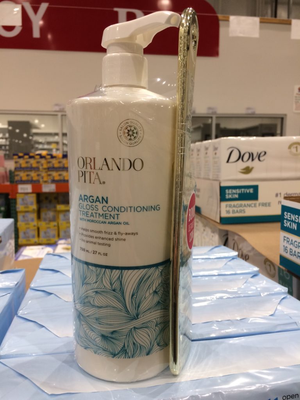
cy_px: 200
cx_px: 150
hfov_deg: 48.2
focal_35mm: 29
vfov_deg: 61.7
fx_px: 335
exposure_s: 1/40
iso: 32
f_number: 2.2
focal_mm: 4.15
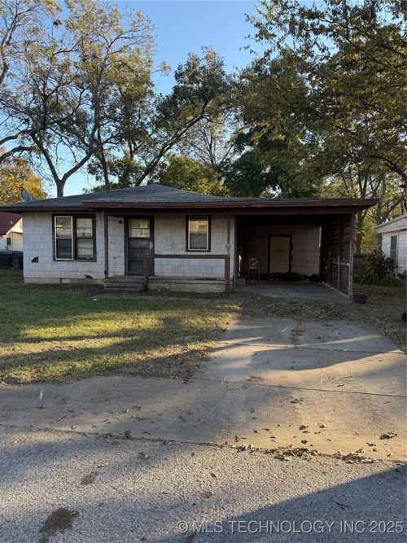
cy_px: 272
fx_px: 376
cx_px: 204
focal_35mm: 24
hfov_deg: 56.8
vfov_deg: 71.6
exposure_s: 1/909
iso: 100
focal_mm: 6.76
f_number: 1.78
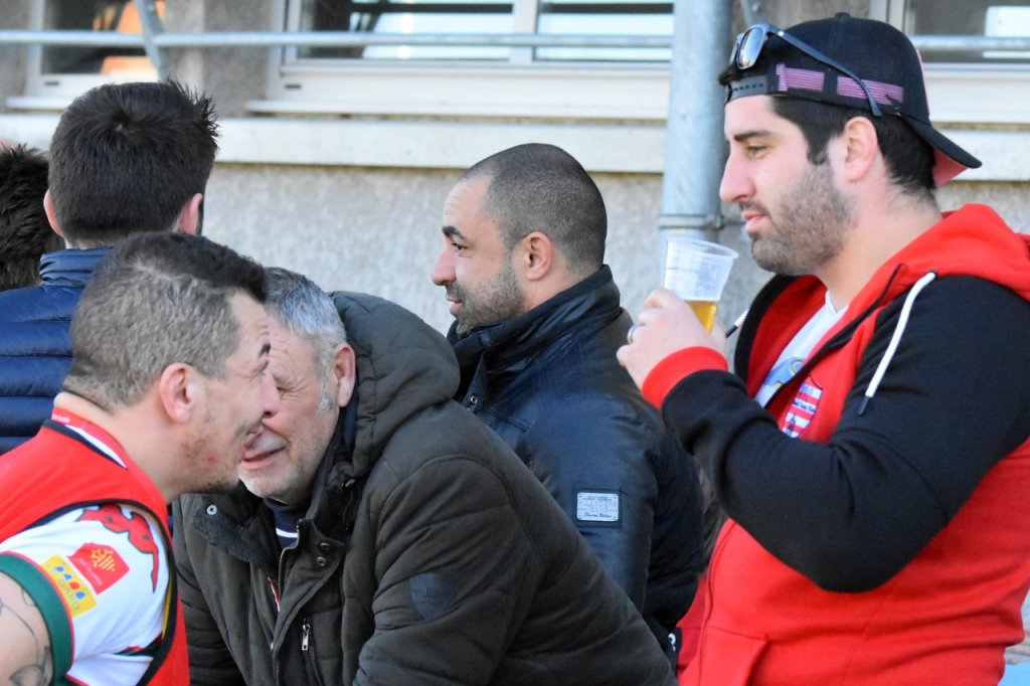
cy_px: 343
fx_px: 5792
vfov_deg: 6.8
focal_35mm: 202
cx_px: 515
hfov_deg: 10.2
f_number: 8
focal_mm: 135
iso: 6400
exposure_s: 1/1600
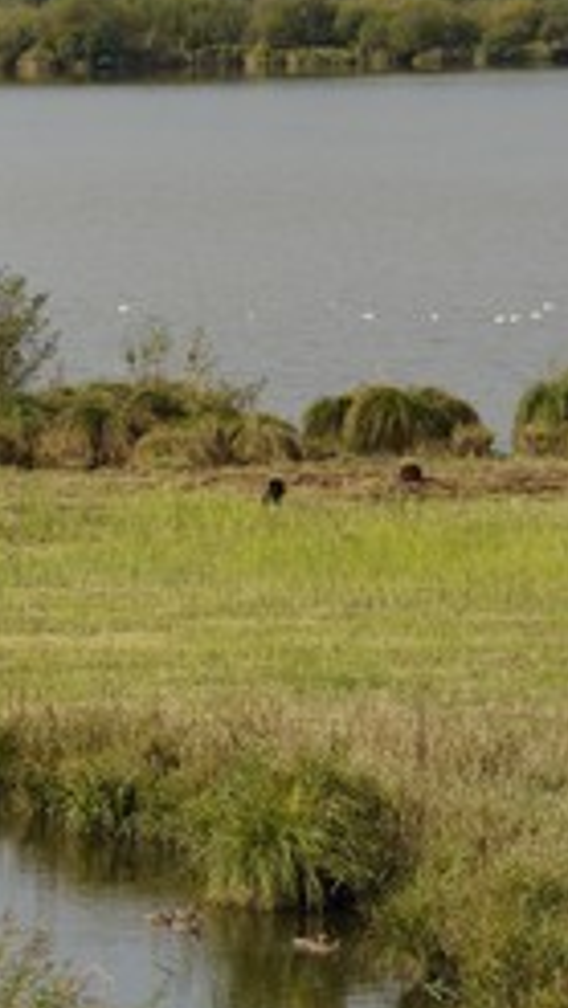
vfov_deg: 8.4
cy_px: 506
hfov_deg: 4.7
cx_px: -233
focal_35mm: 258
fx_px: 6906
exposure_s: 1/200
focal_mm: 145
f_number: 11
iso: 200
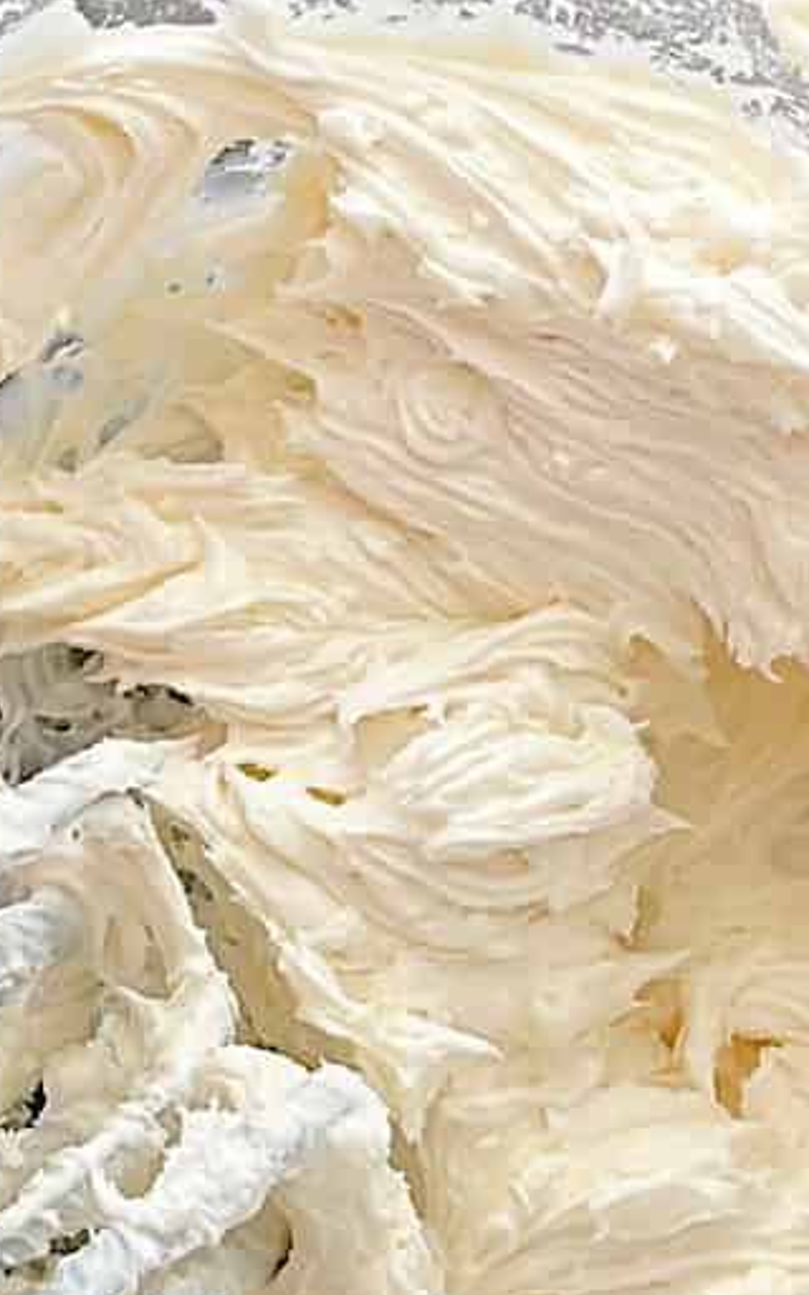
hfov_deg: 12.3
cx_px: 265
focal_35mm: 106
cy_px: 1047
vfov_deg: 19.4
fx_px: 3739
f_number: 1.6
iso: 100
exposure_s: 1/121
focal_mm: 5.1
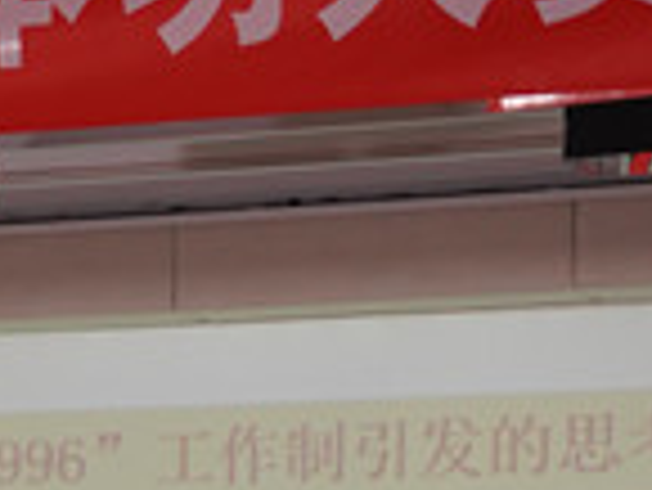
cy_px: 616
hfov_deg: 8.4
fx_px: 4411
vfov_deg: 6.3
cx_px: -4
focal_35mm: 234
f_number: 4
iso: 1600
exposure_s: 1/160
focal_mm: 59
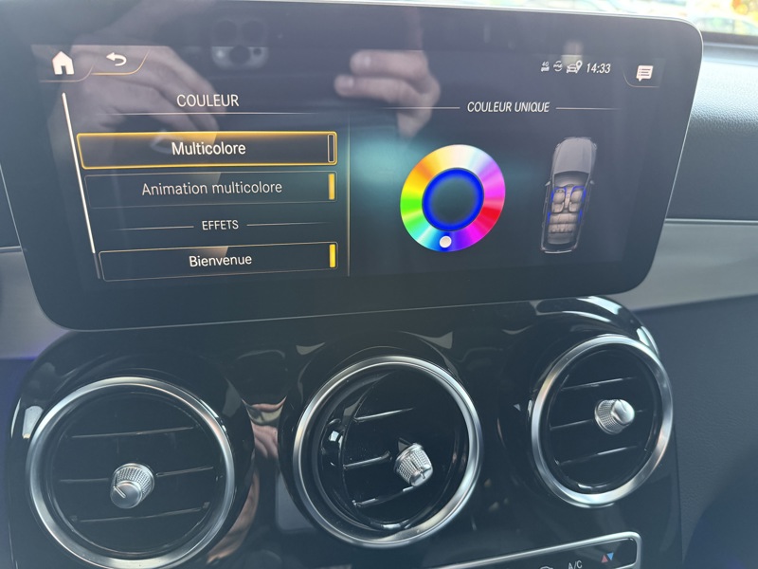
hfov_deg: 71.6
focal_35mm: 24
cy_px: 284
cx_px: 379
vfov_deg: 56.8
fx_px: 526
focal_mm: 6.76
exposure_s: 1/59
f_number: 1.78
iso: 400
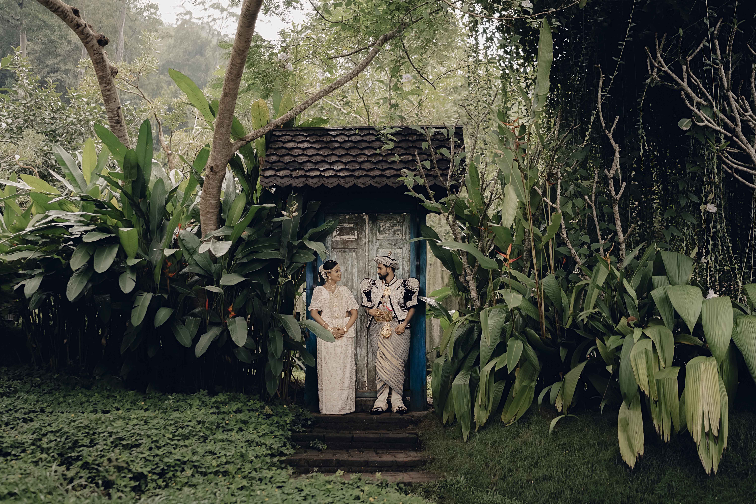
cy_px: 252
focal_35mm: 35
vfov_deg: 37.9
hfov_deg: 54.4
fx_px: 735
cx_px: 378
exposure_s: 1/1250
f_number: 1.4
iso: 320
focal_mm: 35
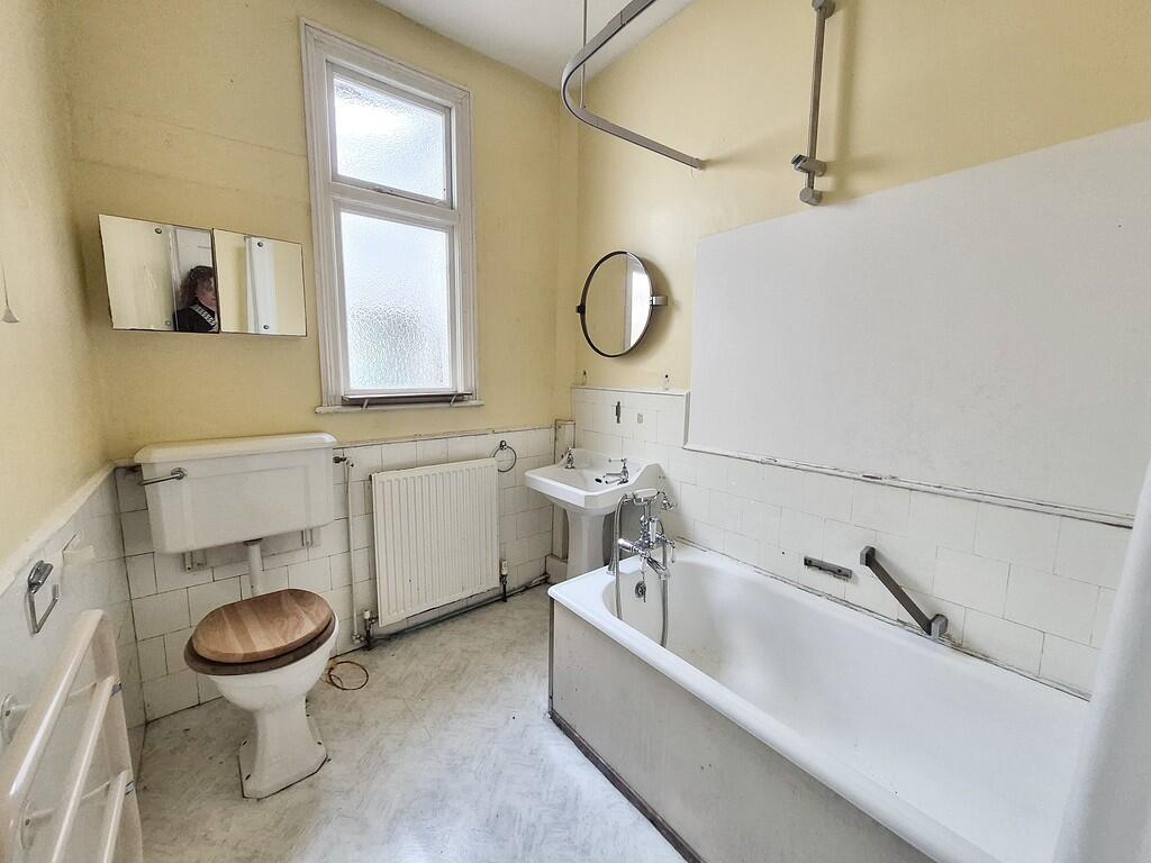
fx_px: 432
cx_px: 576
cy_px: 432
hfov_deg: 106.2
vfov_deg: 89.9
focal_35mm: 13
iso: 125
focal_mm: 1.7
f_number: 2.2
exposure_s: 1/50
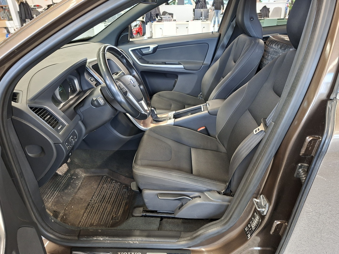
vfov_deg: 58.9
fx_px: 225
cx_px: 170
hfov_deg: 73.9
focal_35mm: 23
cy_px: 127
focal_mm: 5.54
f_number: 1.8
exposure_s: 1/33
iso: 400
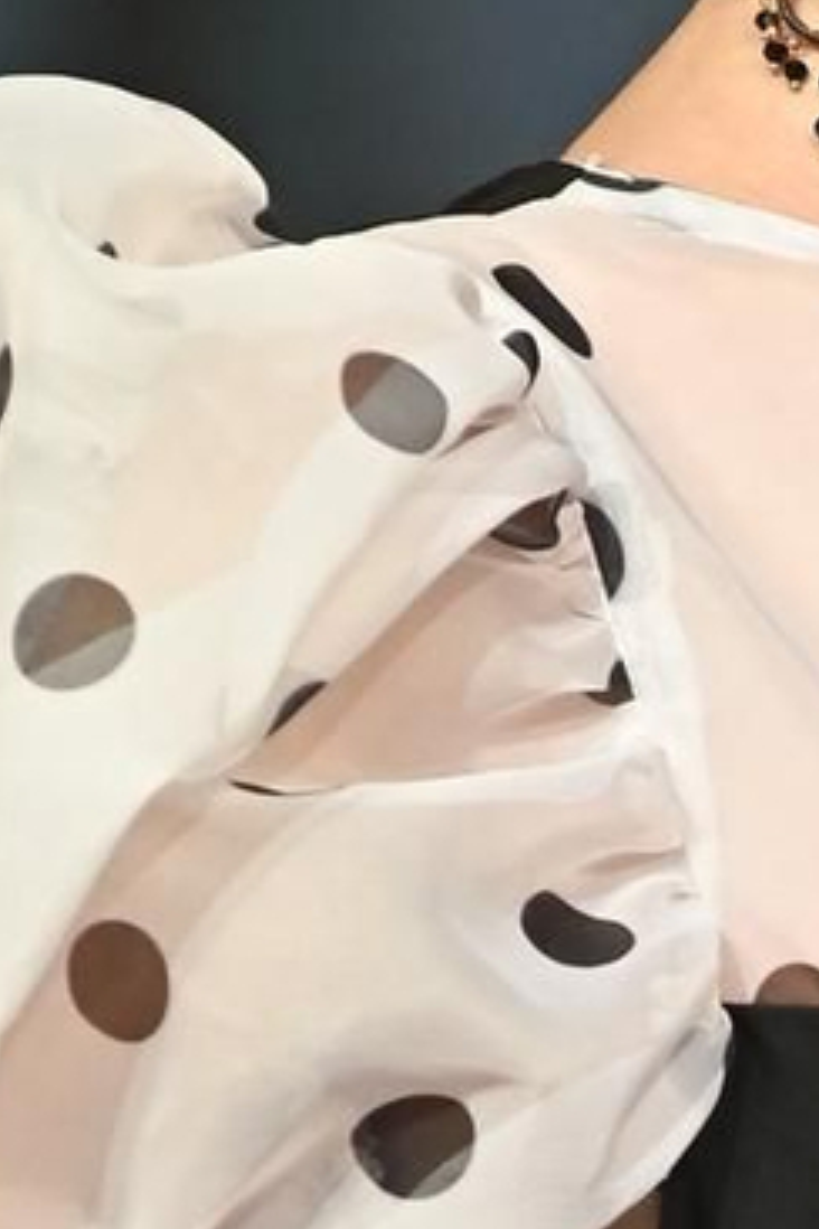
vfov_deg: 1.6
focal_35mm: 1314
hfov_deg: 1.0
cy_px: 1667
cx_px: 1111
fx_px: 44837
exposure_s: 1/400
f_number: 4.5
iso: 2000
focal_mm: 200
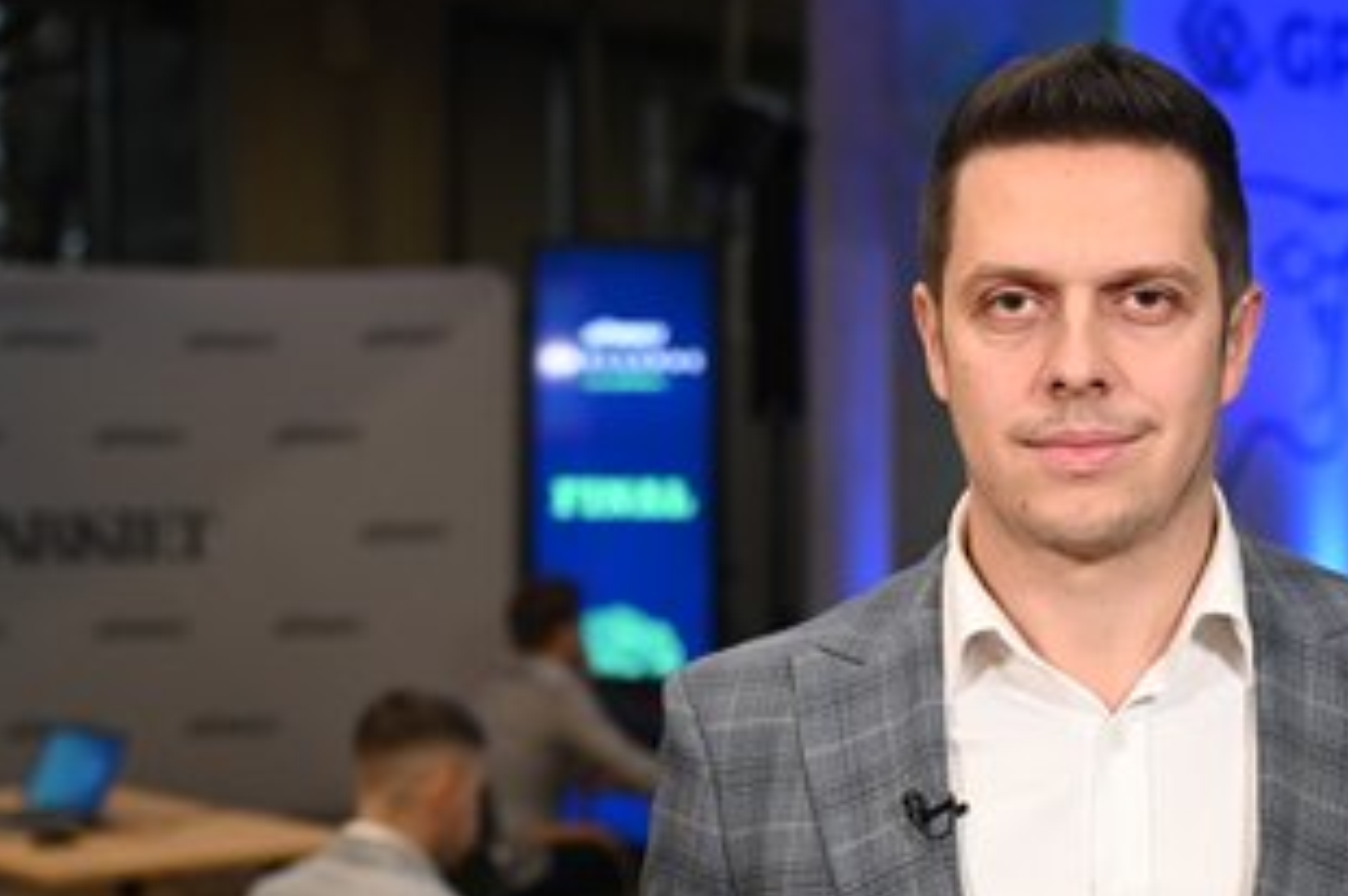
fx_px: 2731
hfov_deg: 27.6
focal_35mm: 73
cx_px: 848
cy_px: 570
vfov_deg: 18.6
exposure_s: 1/250
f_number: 4
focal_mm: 55
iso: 2500
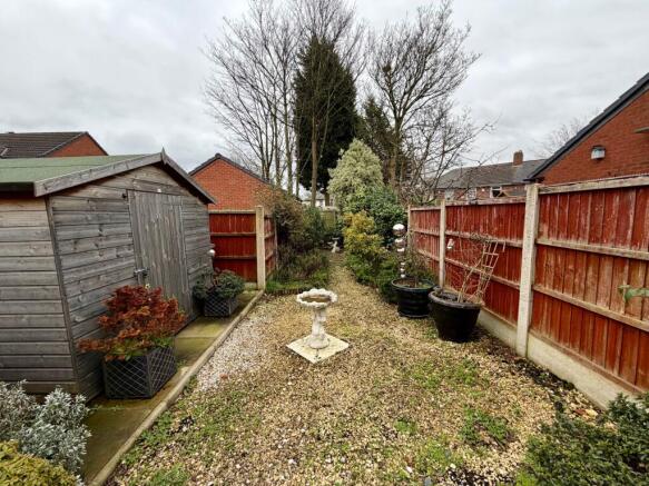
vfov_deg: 85.7
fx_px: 262
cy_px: 243
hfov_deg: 102.1
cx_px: 324
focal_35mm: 14
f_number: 2.2
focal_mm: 2.22
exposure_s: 1/220
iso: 40
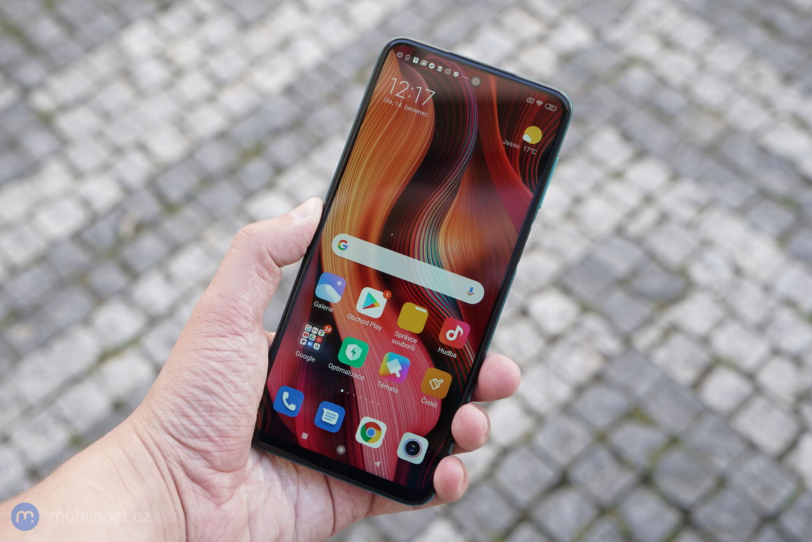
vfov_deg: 32.6
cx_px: 406
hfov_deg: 47.4
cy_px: 271
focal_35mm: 41
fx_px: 925
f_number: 5
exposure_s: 1/160
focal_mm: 41
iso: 320
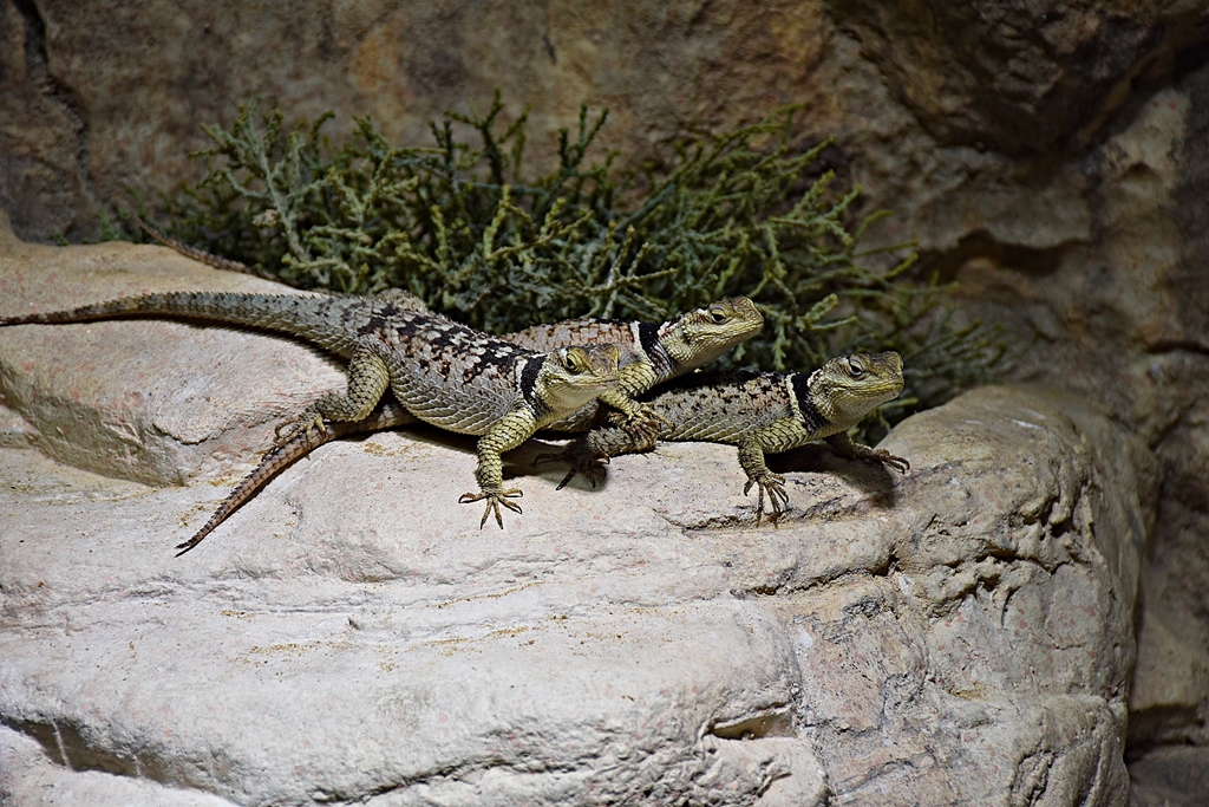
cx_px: 604
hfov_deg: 13.7
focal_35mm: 150
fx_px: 5038
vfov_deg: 9.2
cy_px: 404
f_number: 7.1
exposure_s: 1/800
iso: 200
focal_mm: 100
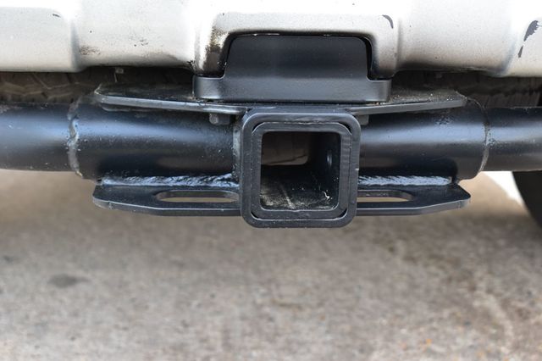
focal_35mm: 57
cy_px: 180
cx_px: 271
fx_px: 858
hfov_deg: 35.1
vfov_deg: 23.8
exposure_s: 1/15
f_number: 6.3
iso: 500
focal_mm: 38
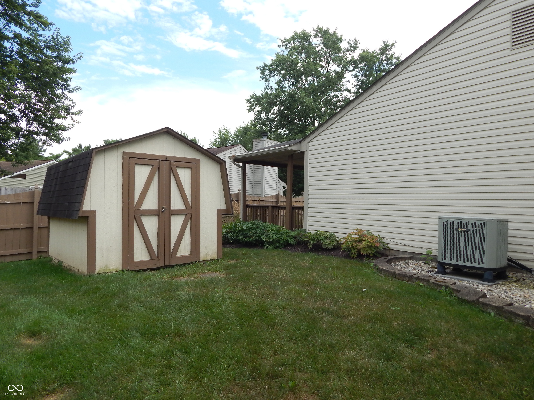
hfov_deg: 73.9
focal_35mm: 23
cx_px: 267
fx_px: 355
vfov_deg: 58.9
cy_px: 200
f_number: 3
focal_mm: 4
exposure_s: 1/1000
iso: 125
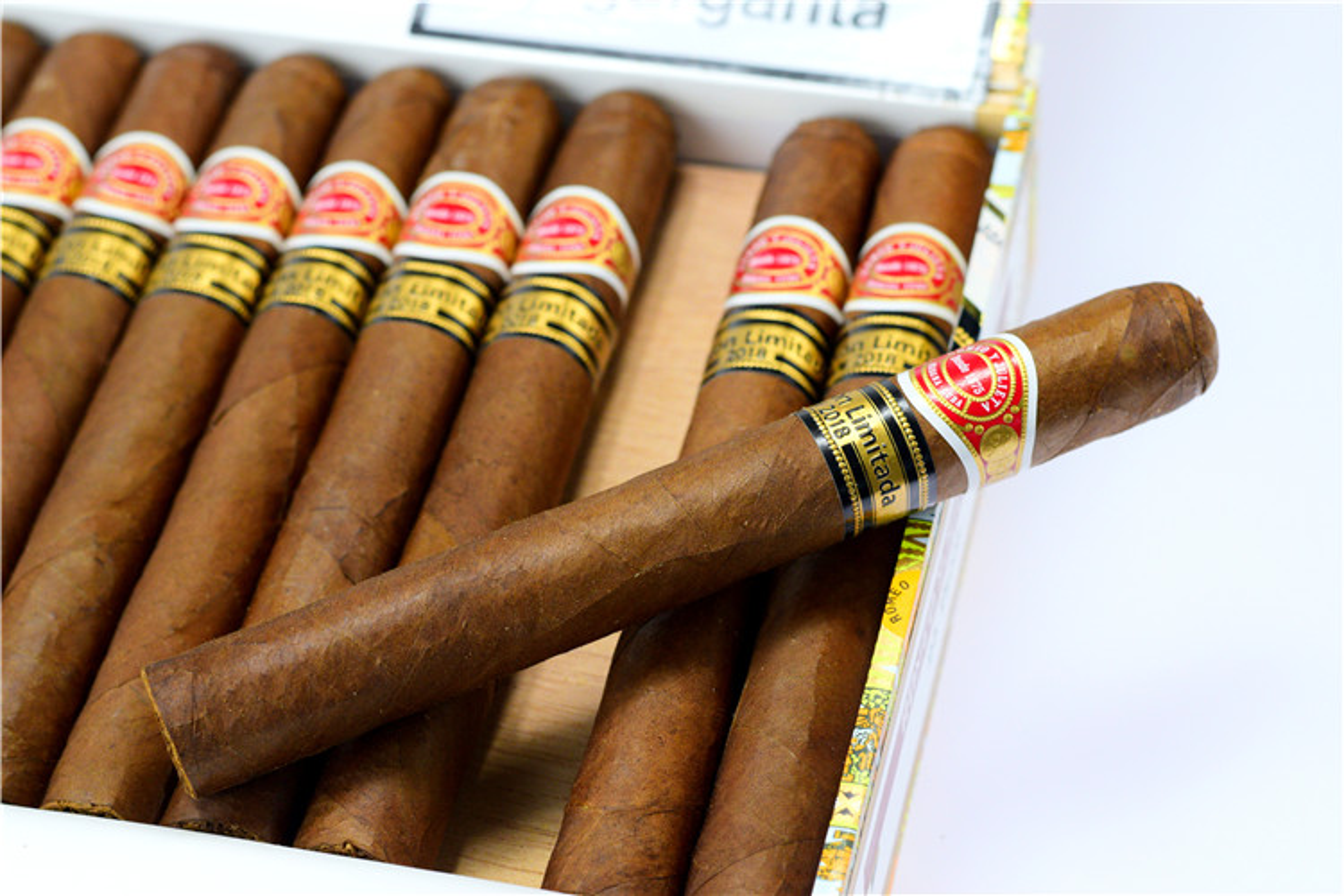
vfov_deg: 18.2
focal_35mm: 75
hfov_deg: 27.0
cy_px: 448
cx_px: 672
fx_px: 2800
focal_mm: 50
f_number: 5.6
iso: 800
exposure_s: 1/125
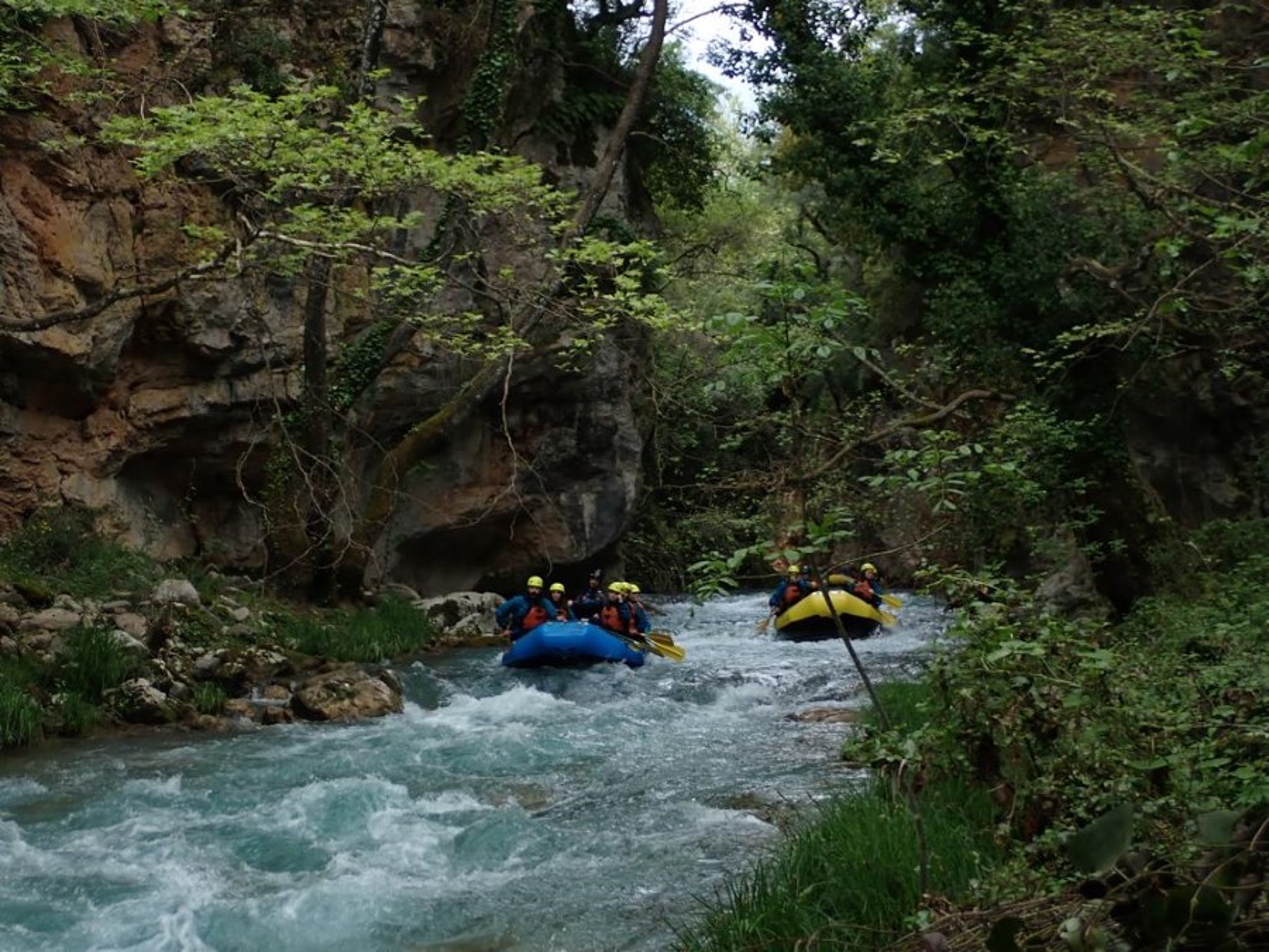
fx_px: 2126
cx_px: 634
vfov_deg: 25.2
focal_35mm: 58
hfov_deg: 33.2
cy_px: 476
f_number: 3.5
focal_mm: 10.35
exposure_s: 1/160
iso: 100
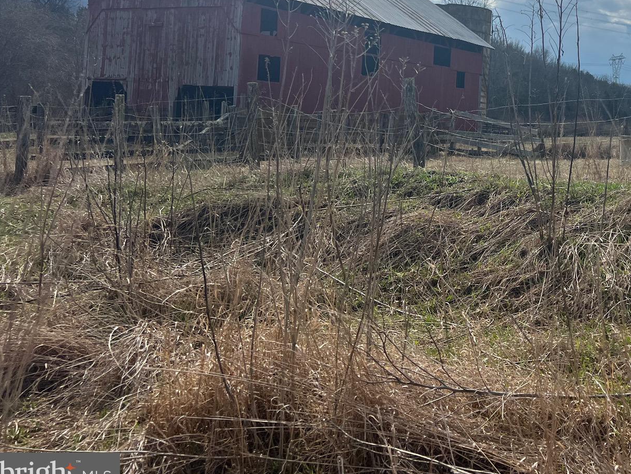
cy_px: 94
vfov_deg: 32.0
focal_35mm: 44
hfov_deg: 40.8
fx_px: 802
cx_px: 524
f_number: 1.5
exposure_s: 1/8696
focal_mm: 5.7
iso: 50
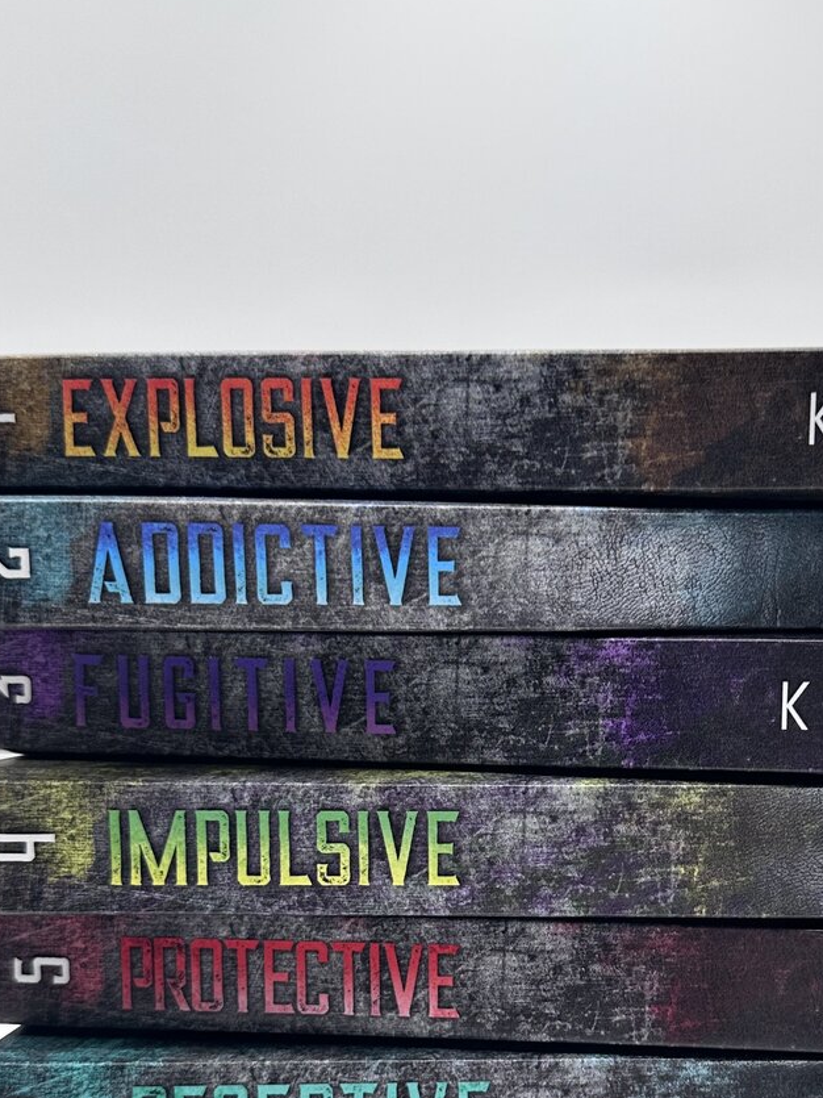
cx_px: 606
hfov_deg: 31.0
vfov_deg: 40.1
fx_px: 1459
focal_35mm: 46
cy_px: 822
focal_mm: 6.86
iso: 80
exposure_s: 1/296
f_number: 1.78
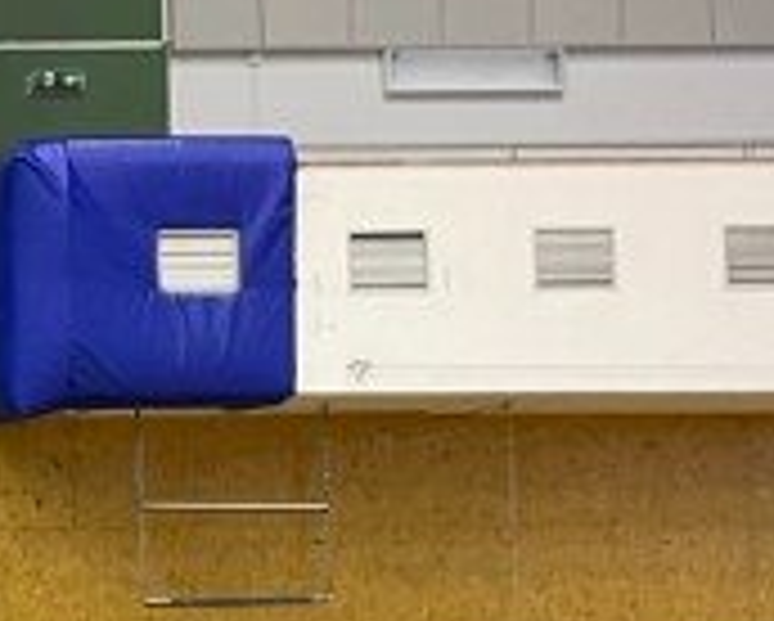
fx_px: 2706
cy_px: 590
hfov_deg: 14.0
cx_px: -734
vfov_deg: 13.0
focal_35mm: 118
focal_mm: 4.2
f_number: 1.6
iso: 125
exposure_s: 1/50
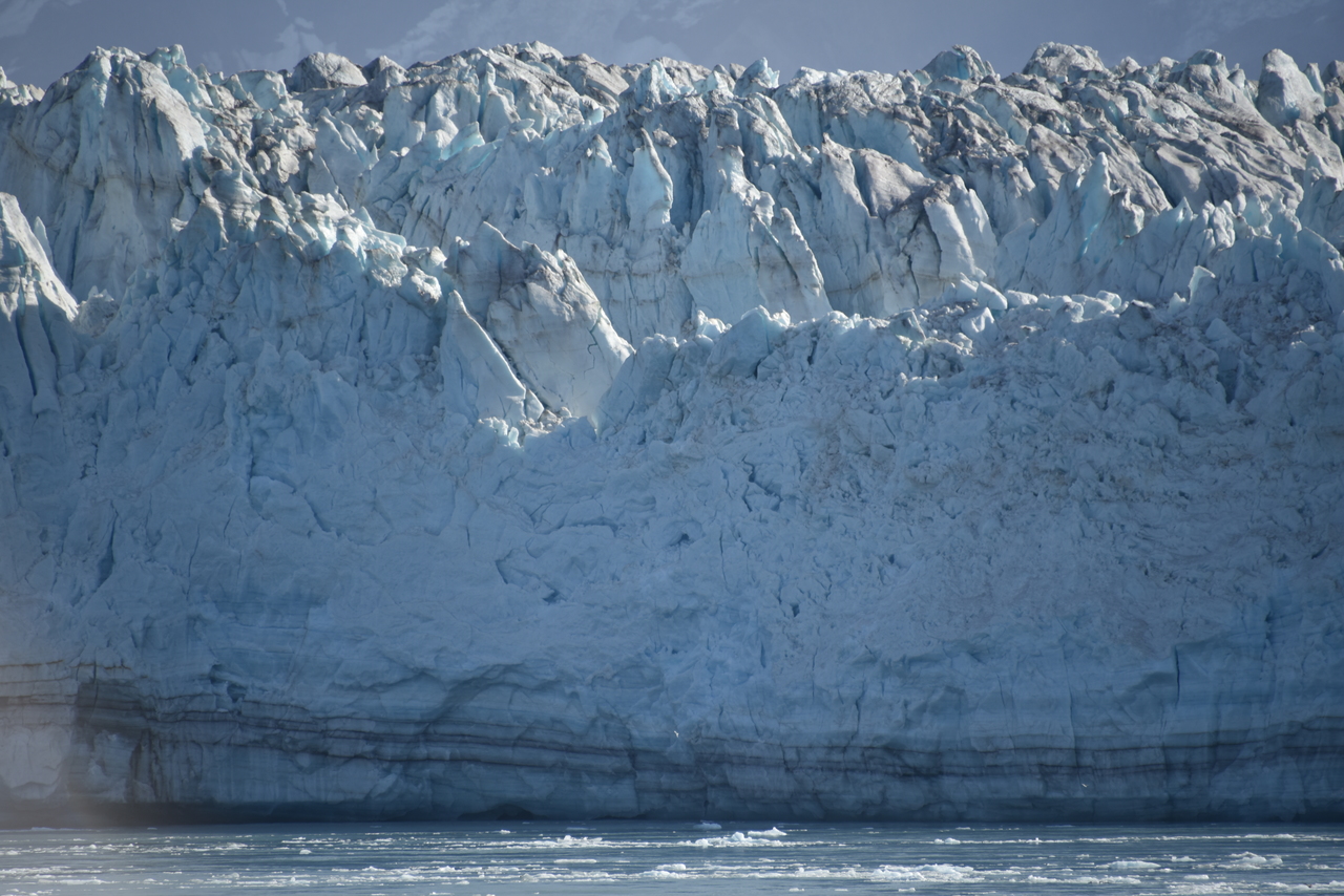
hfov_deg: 6.9
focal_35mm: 300
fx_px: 11202
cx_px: 672
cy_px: 448
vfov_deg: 4.6
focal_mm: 300
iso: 125
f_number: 5.6
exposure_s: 1/640
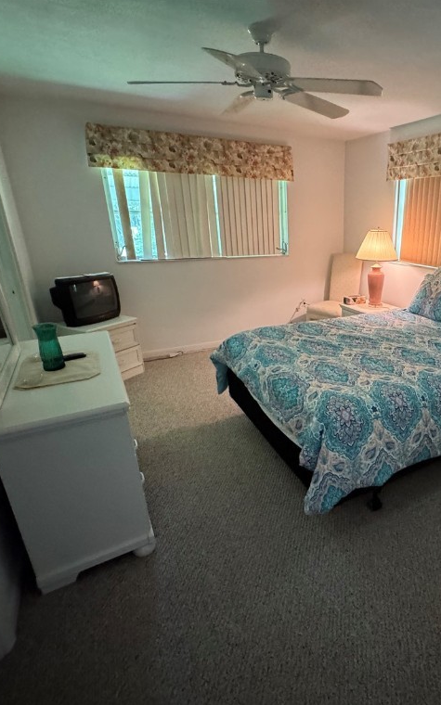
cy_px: 352
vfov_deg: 85.1
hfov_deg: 55.9
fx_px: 385
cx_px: 344
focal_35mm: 20
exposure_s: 1/60
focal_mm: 2.22
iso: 1000
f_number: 2.2
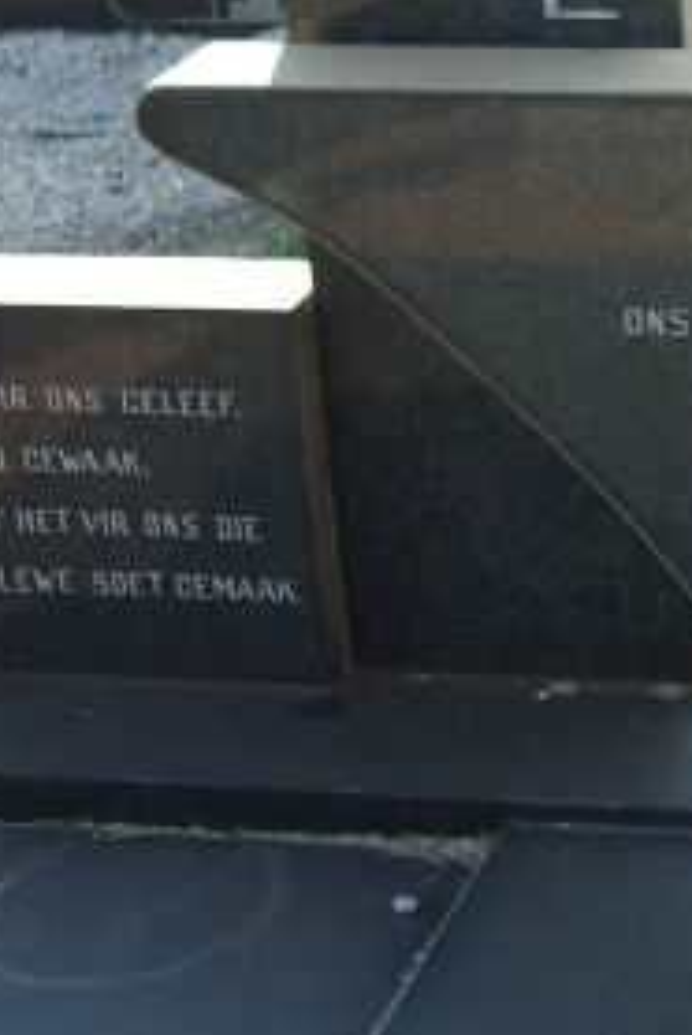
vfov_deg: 20.5
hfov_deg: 12.9
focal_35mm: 98
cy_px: 168
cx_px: 1164
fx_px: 2818
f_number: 2.8
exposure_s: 1/125
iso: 50
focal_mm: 6.8
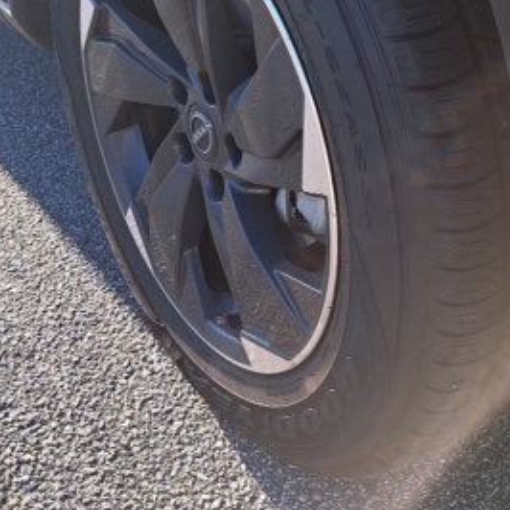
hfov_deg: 33.4
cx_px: 230
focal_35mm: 51
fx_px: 850
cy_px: 119
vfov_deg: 32.7
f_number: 1.8
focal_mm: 5.23
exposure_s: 1/318
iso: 50
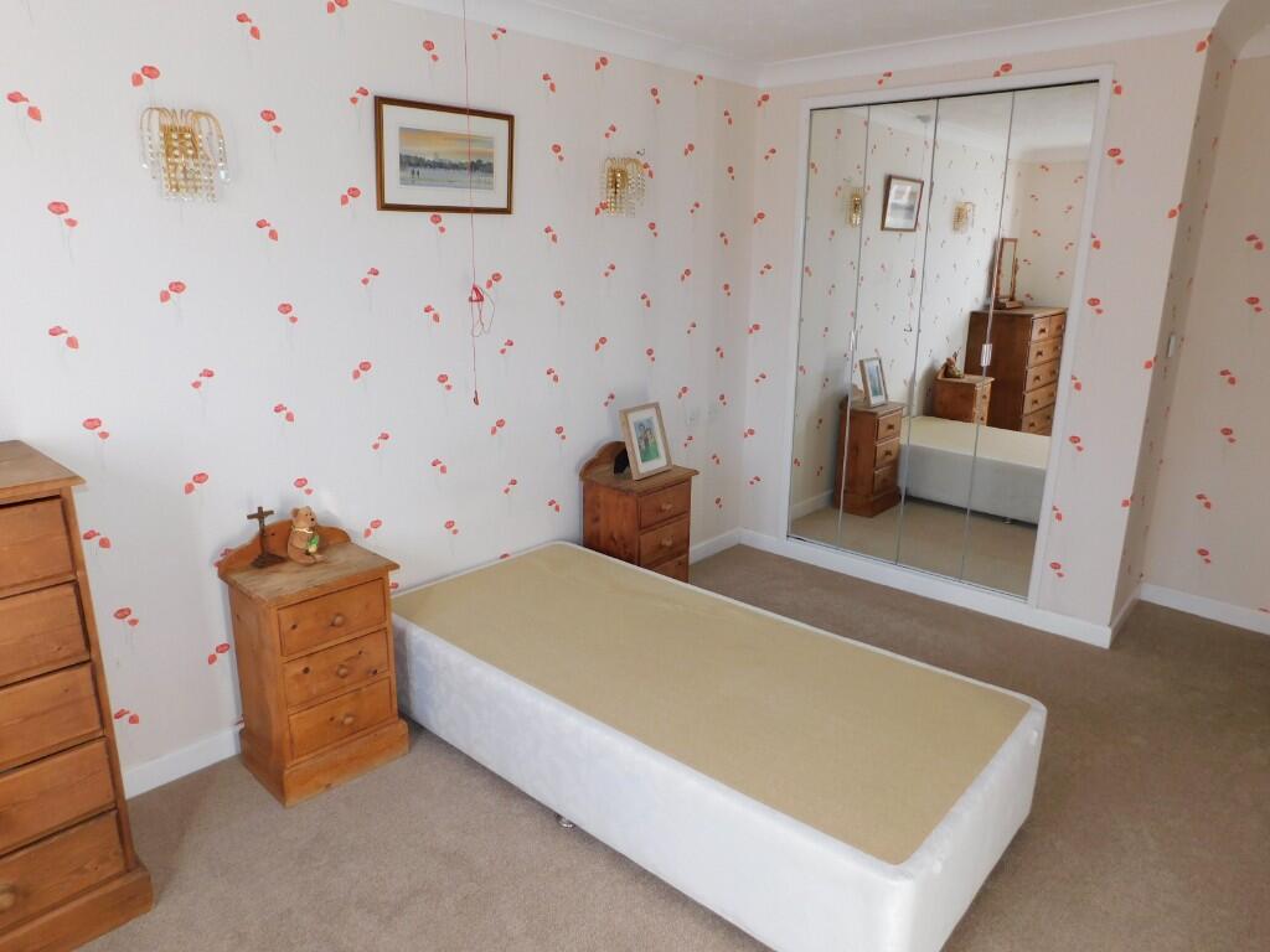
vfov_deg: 58.9
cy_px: 476
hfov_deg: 73.9
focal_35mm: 23
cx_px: 635
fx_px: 844
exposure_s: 1/80
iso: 125
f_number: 3
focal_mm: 4
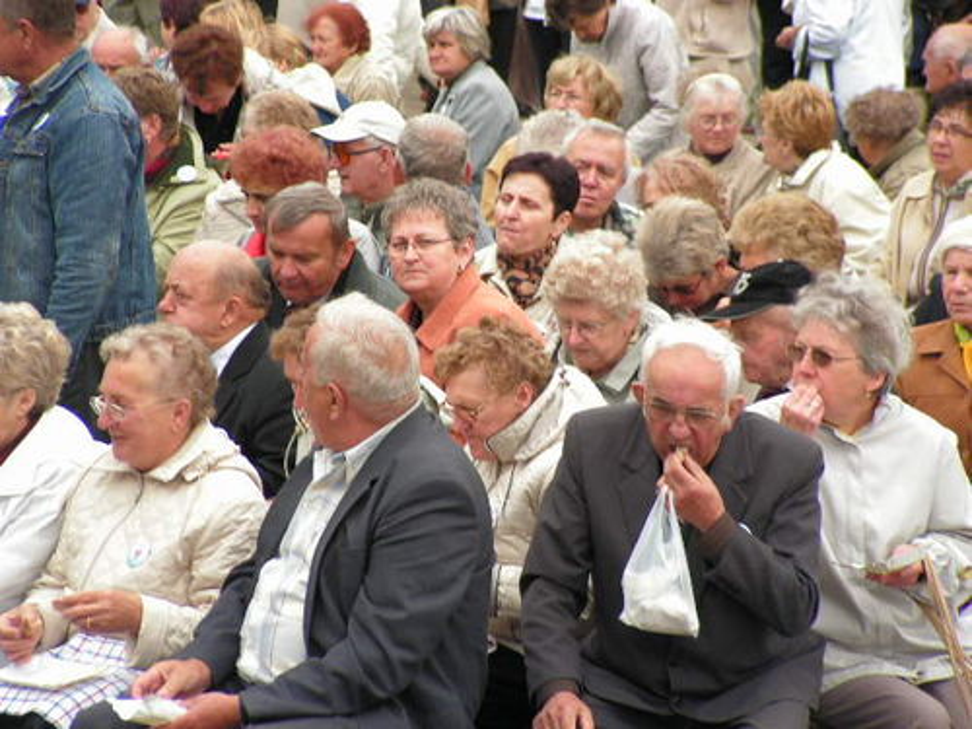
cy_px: 364
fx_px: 5447
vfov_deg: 7.7
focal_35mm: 194
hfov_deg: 10.2
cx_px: 486
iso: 64
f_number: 3.4
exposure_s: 1/250
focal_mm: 32.4
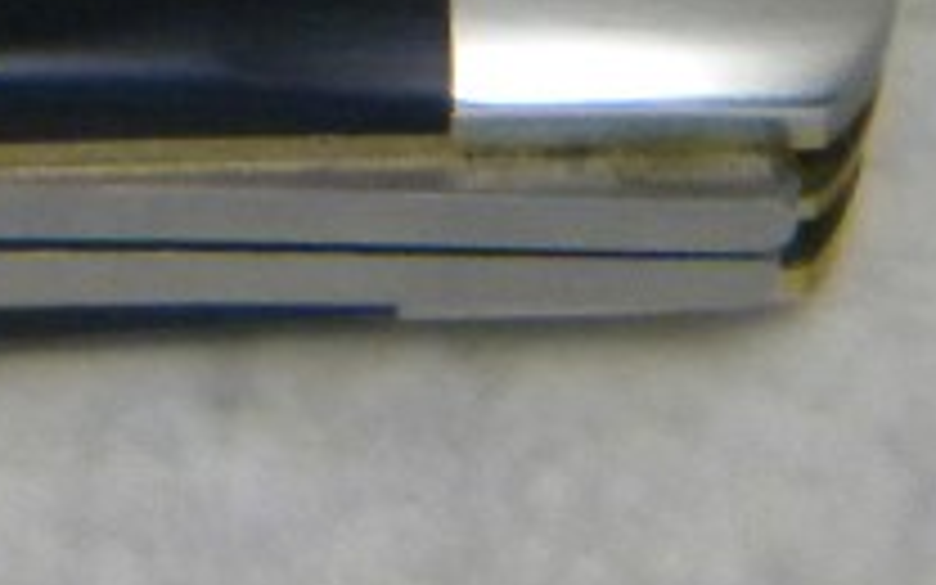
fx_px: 19208
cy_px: -1004
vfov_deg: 1.7
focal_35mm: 753
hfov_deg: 2.8
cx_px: -981
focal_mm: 26.8
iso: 400
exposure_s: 1/23.7
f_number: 5
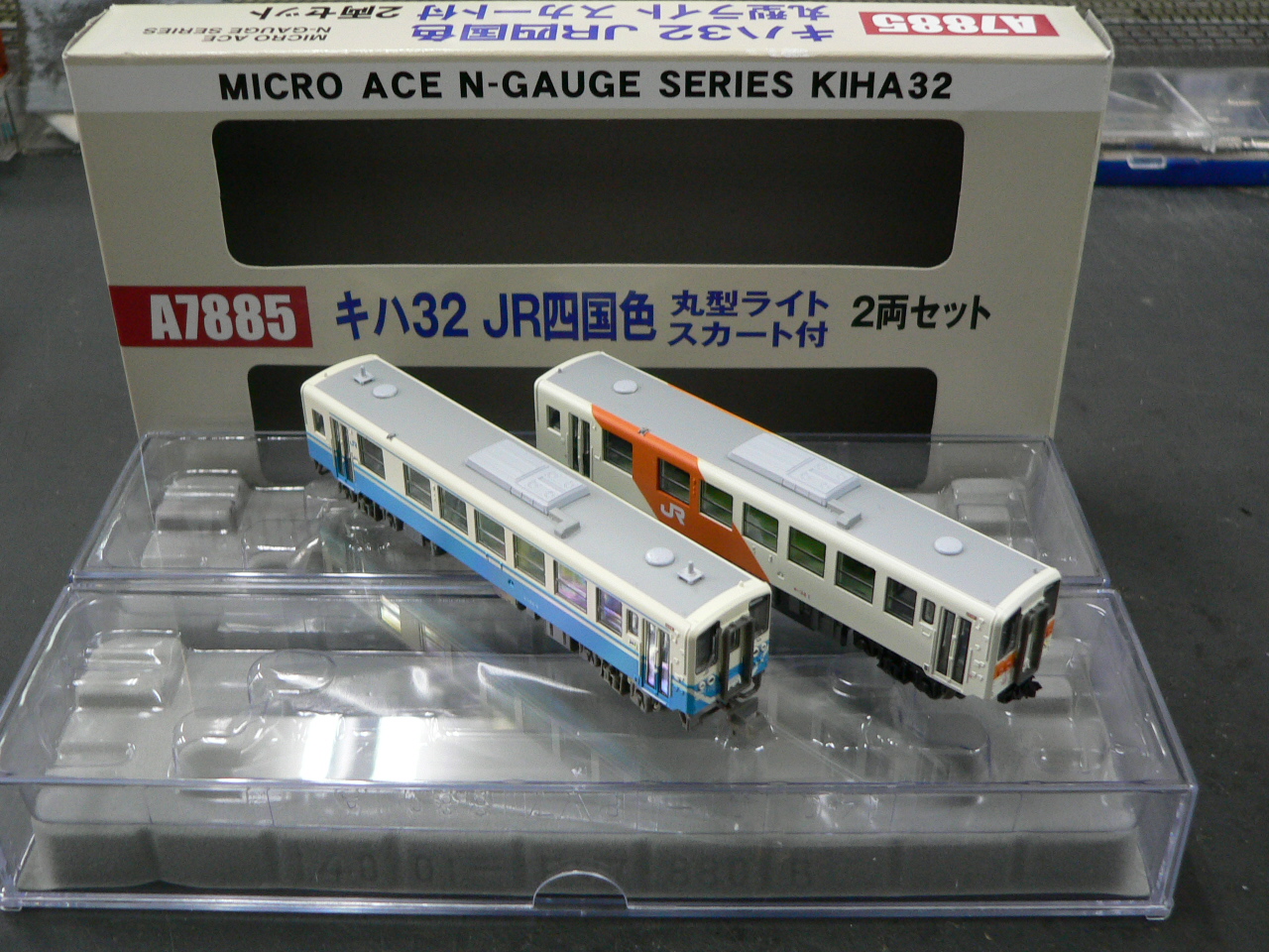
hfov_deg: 44.8
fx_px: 1540
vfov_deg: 34.3
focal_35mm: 42
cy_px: 476
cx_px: 634
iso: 200
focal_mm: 6.9
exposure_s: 1/20
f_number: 2.8
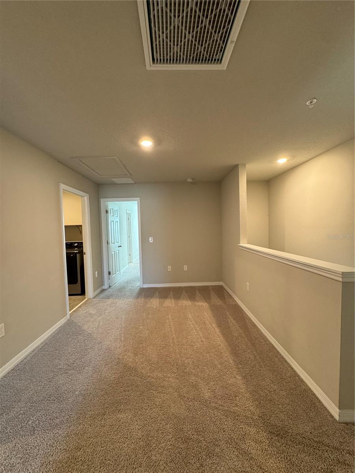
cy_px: 236
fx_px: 191
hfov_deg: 85.7
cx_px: 178
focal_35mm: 14
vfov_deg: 102.1
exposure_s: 1/60
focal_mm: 2.22
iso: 250
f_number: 2.2
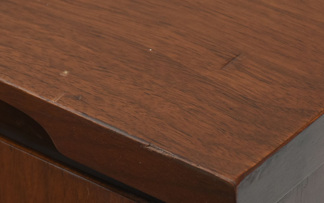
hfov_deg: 4.6
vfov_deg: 2.9
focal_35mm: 460
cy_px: 171
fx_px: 4062
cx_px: 187
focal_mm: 140
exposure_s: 1/160
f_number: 9
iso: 200
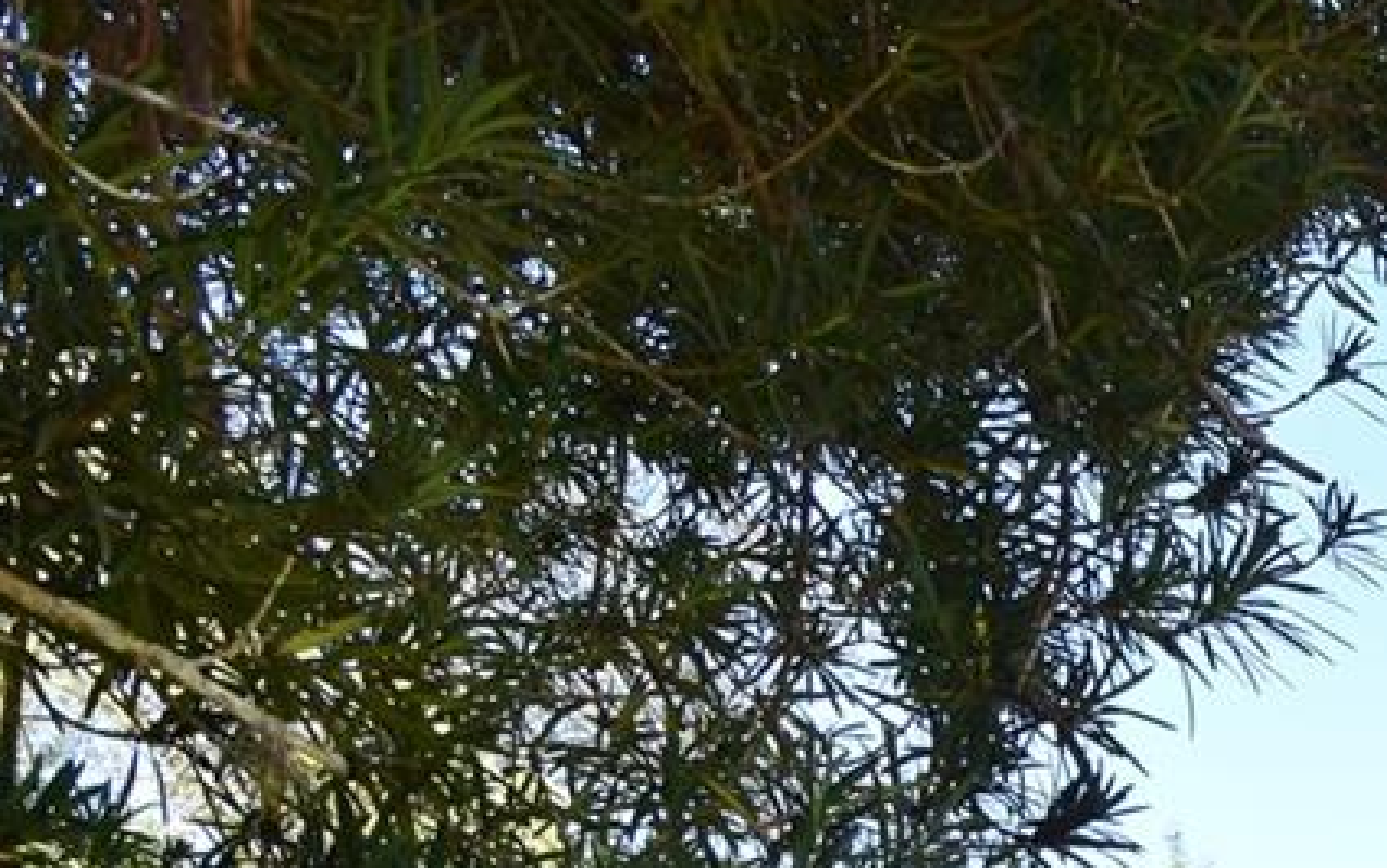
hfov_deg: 22.7
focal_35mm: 69
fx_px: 2609
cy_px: 1635
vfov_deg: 15.7
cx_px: 2219
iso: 160
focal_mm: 6.7
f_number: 4
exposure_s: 1/250
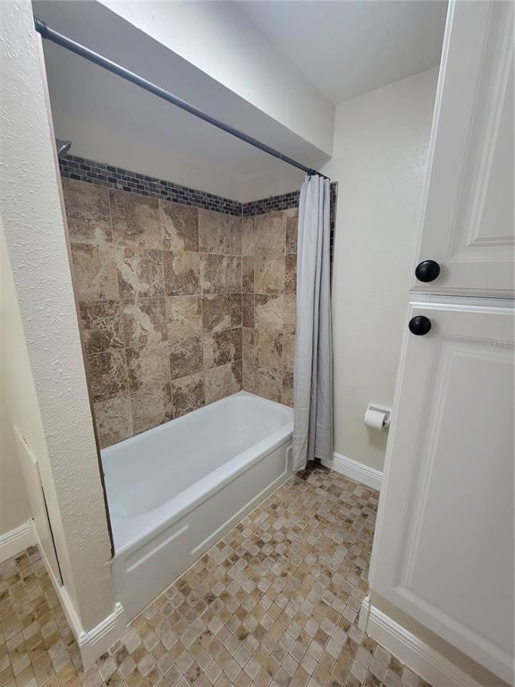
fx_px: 258
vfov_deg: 106.2
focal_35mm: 13
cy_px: 344
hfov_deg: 89.9
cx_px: 258
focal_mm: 2.2
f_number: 2.2
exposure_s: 1/60
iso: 200
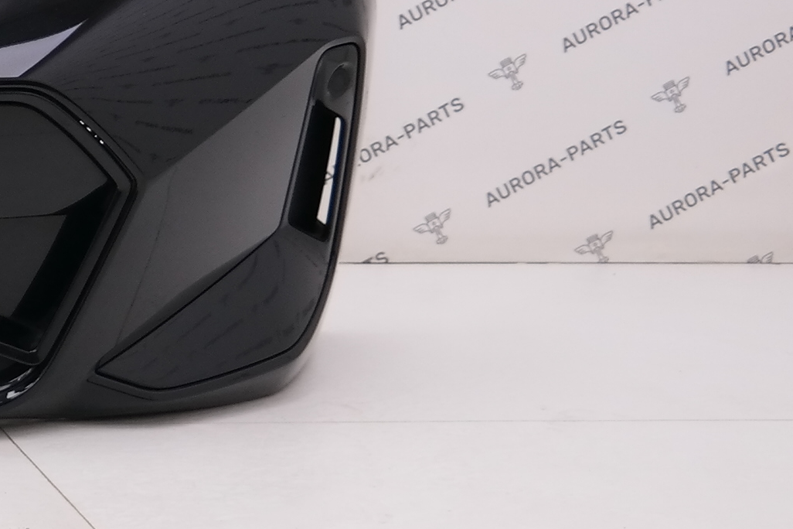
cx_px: -573
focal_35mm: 125
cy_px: 80
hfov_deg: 14.6
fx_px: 2753
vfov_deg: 10.9
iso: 200
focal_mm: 22
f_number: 4
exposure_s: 1/80
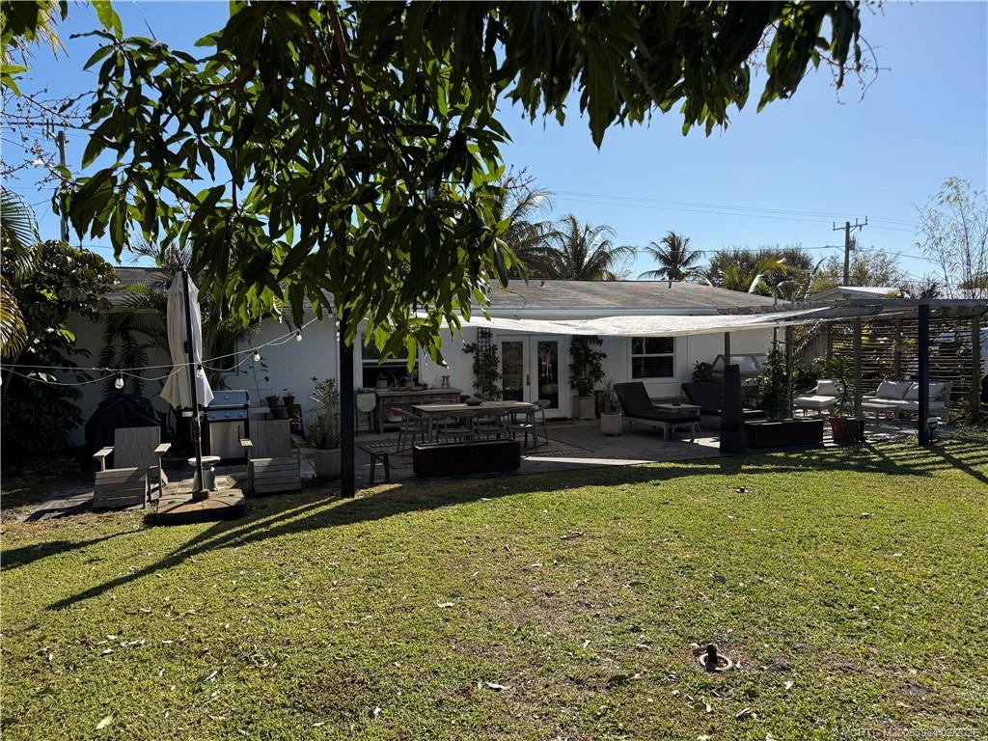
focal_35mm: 24
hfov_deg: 71.6
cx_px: 494
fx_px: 685
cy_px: 370
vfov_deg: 56.8
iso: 125
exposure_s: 1/4975
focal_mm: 6.76
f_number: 1.78
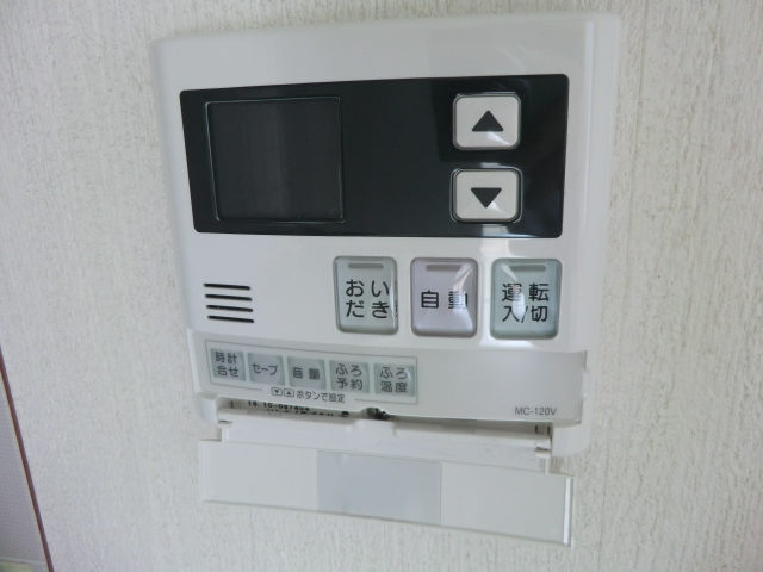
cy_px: 286
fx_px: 529
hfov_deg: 71.6
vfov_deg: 56.8
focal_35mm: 24
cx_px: 382
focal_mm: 4.3
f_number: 3.2
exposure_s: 1/60
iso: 160
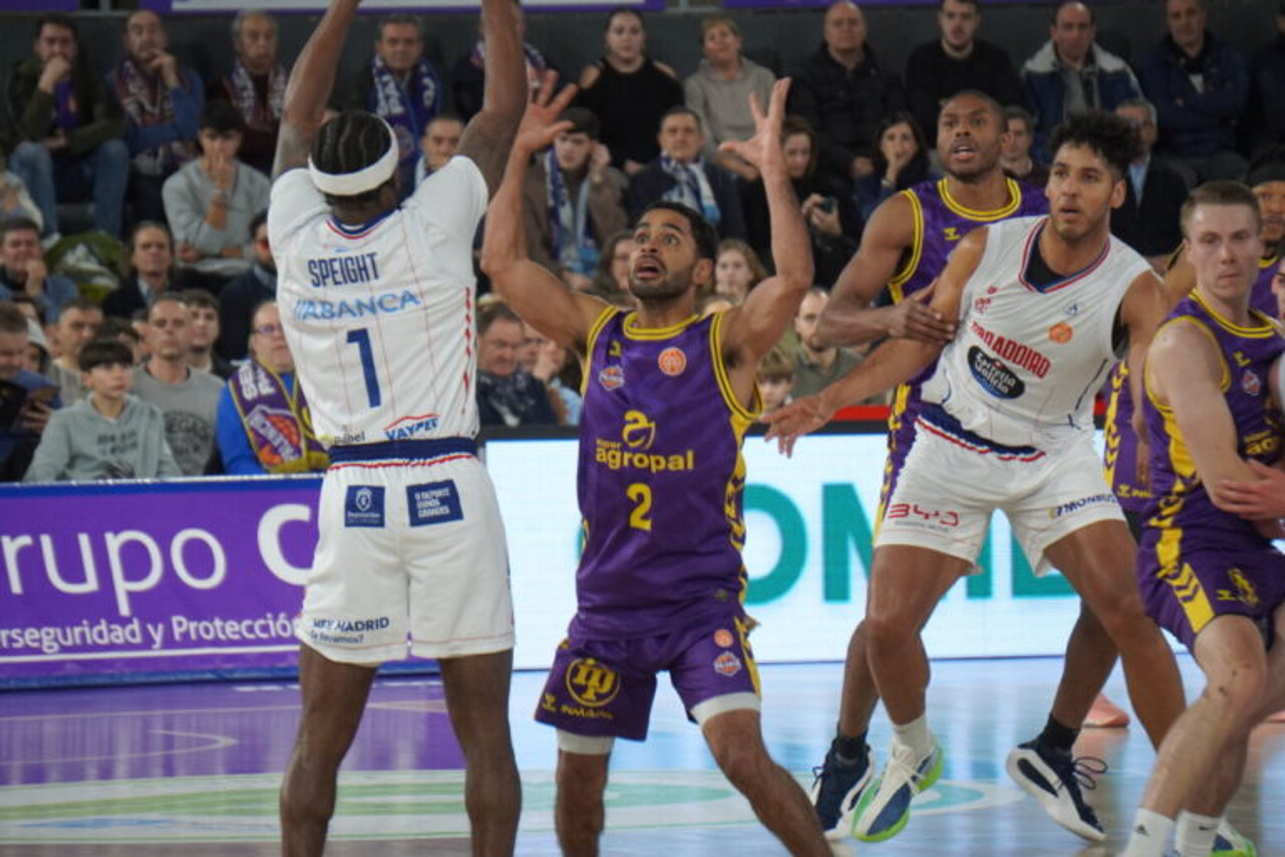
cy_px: 428
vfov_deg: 4.4
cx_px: 642
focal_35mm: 315
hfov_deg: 6.5
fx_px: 11243
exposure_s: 1/400
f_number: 6.3
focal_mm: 210
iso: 2000
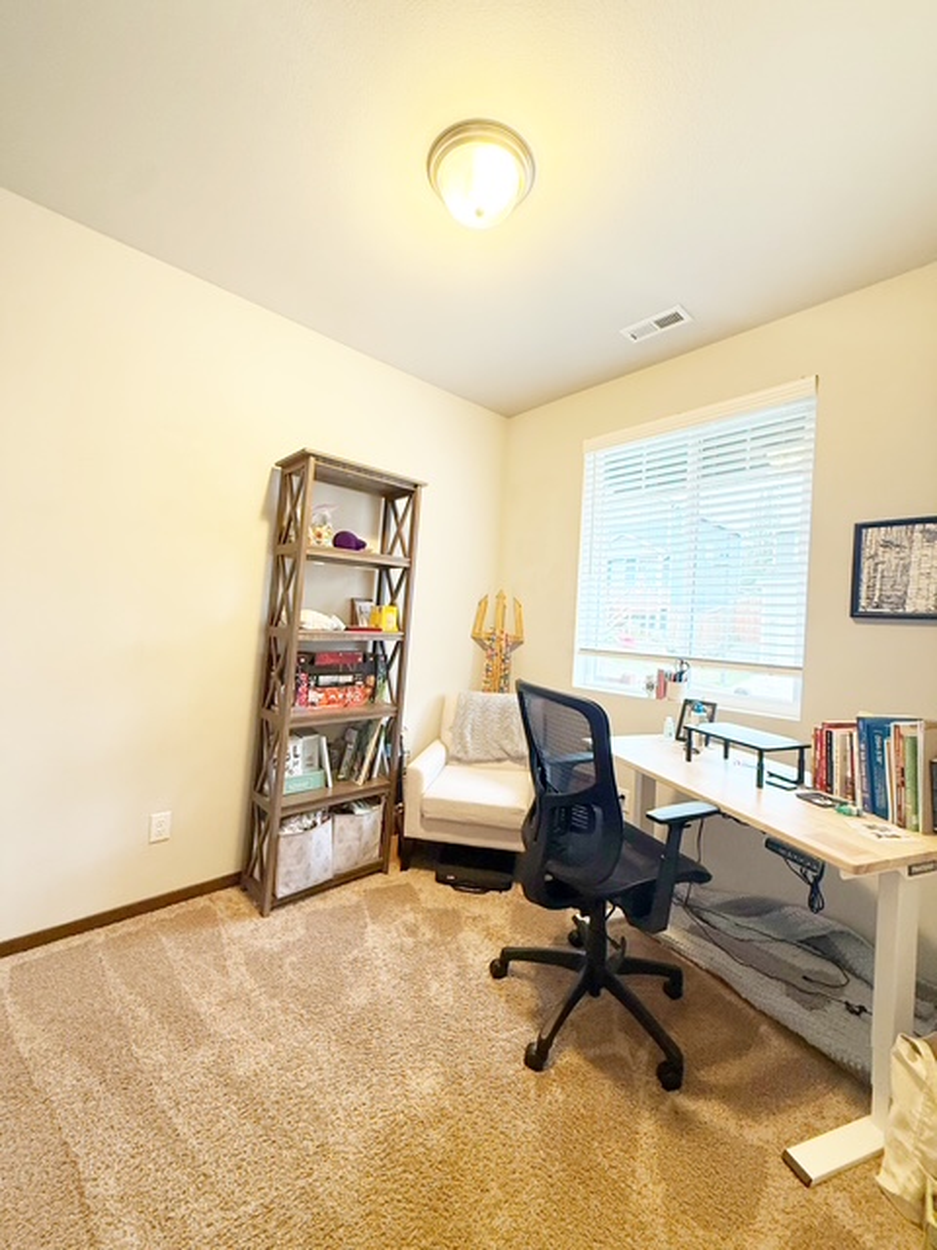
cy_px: 625
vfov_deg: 102.1
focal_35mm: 14
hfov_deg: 85.7
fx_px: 505
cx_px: 468
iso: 250
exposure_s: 1/99
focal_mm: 2.22
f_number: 2.2
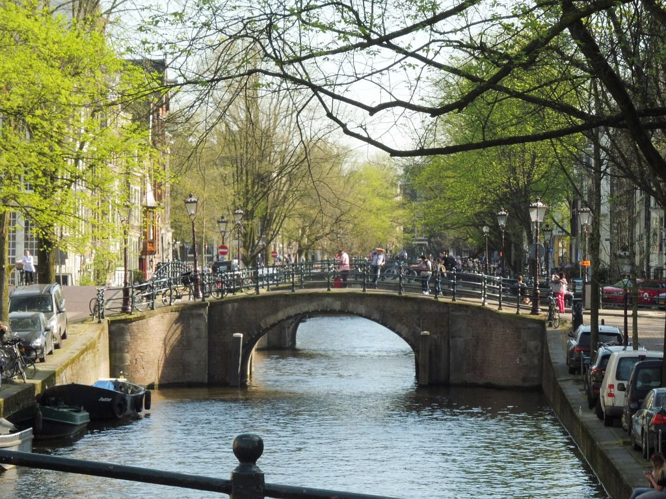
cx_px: 333
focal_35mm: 176
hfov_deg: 11.2
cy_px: 250
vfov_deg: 8.4
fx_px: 3385
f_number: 7.1
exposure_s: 1/125
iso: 100
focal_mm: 31.3
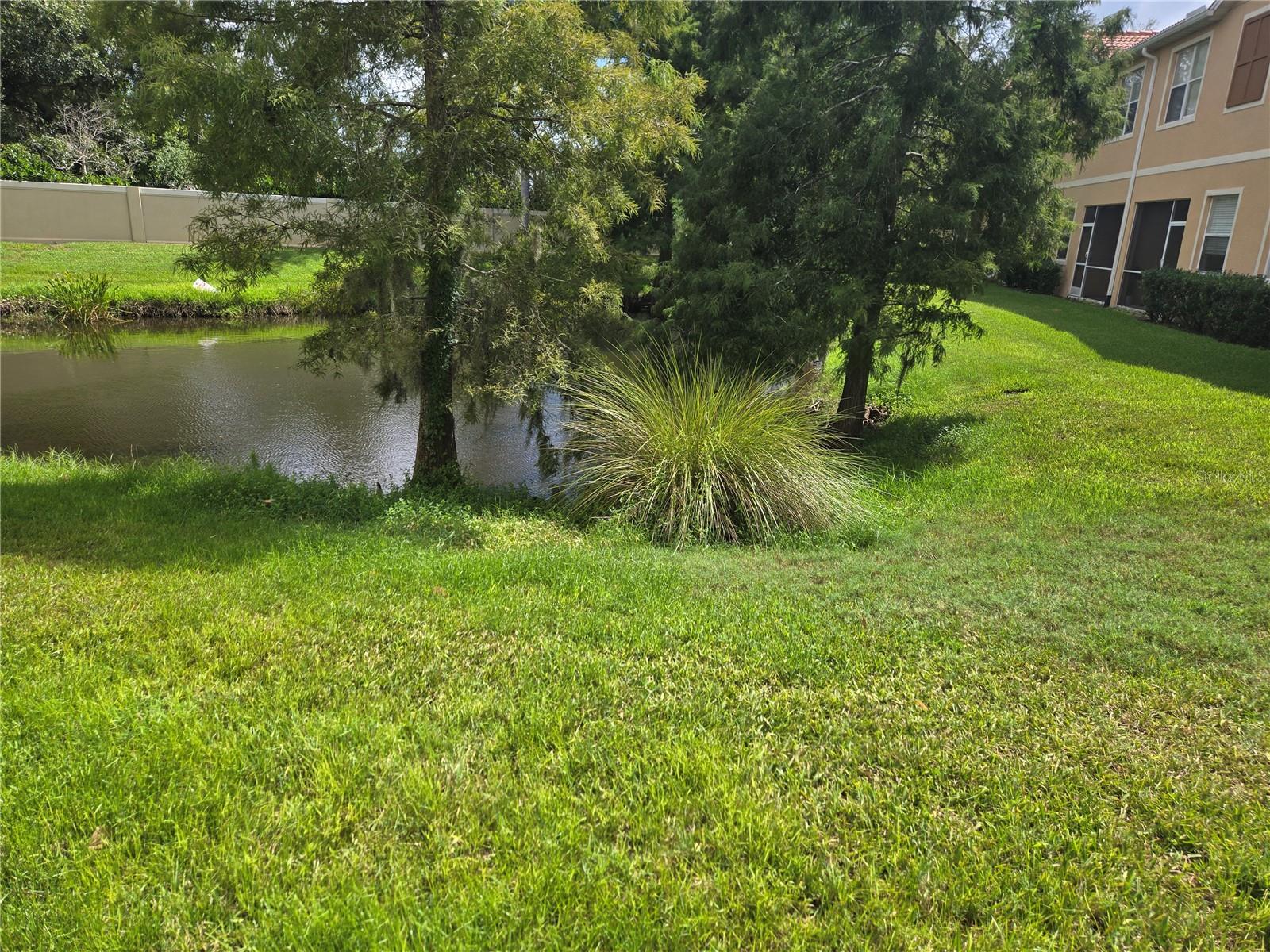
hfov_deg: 73.9
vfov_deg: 58.9
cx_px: 635
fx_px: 844
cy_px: 476
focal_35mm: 23
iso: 25
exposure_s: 1/1167
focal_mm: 5.4
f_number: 1.8
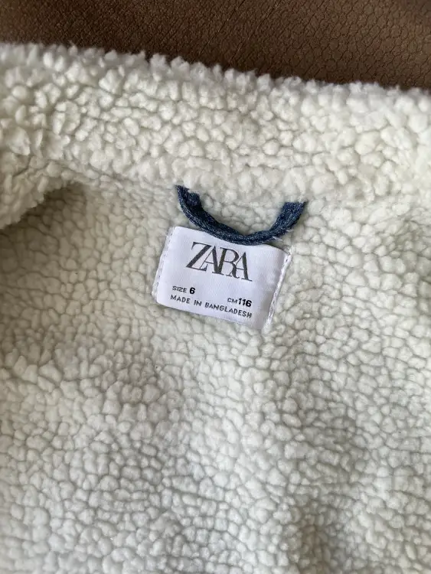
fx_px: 398
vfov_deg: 71.6
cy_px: 287
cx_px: 216
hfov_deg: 56.8
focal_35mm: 24
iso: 250
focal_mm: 6.86
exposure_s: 1/88
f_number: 1.78
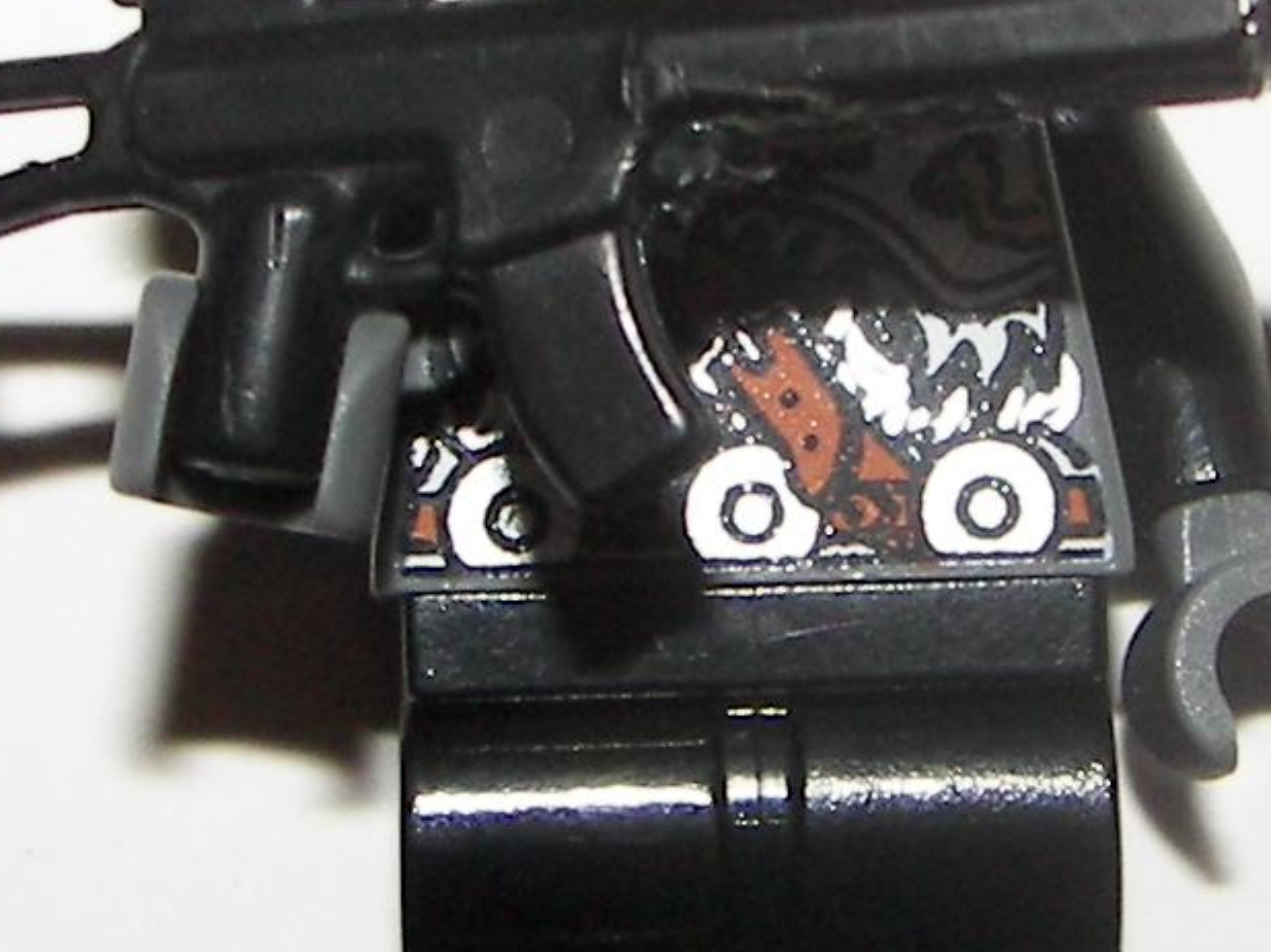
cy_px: 164
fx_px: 5542
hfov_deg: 13.1
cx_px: 765
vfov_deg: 9.8
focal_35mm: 151
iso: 100
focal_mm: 6
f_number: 2.8
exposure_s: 1/30
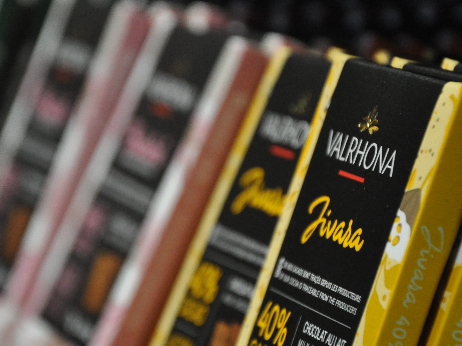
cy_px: 212
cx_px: 161
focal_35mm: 250
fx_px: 3333
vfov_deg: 5.9
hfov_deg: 7.9
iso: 1600
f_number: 5.6
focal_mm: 105
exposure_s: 1/200
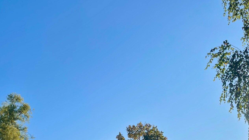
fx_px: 290
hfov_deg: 46.4
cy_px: 185
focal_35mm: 44
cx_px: 126
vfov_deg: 23.7
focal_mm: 5.1
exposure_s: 1/3663
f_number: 1.6
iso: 32
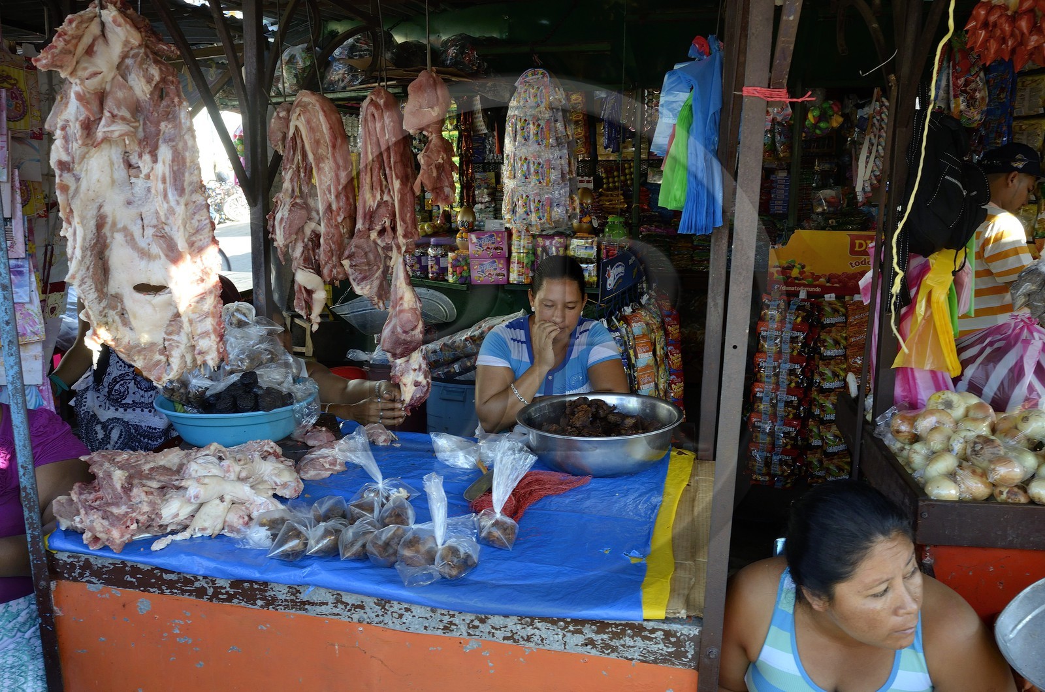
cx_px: 522
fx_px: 811
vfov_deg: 46.2
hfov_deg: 65.6
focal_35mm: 28
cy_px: 346
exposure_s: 1/80
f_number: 7.1
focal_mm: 18.5
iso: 400
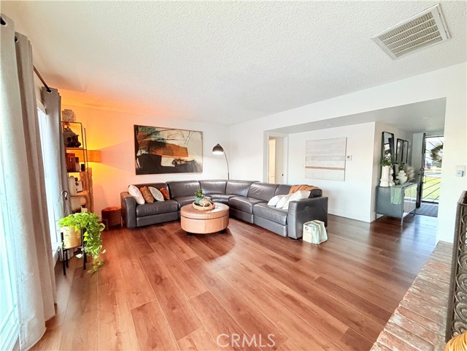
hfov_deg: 102.1
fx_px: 189
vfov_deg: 85.7
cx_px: 234
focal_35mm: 14
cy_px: 176
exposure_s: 1/60
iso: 500
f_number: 2.2
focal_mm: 2.22
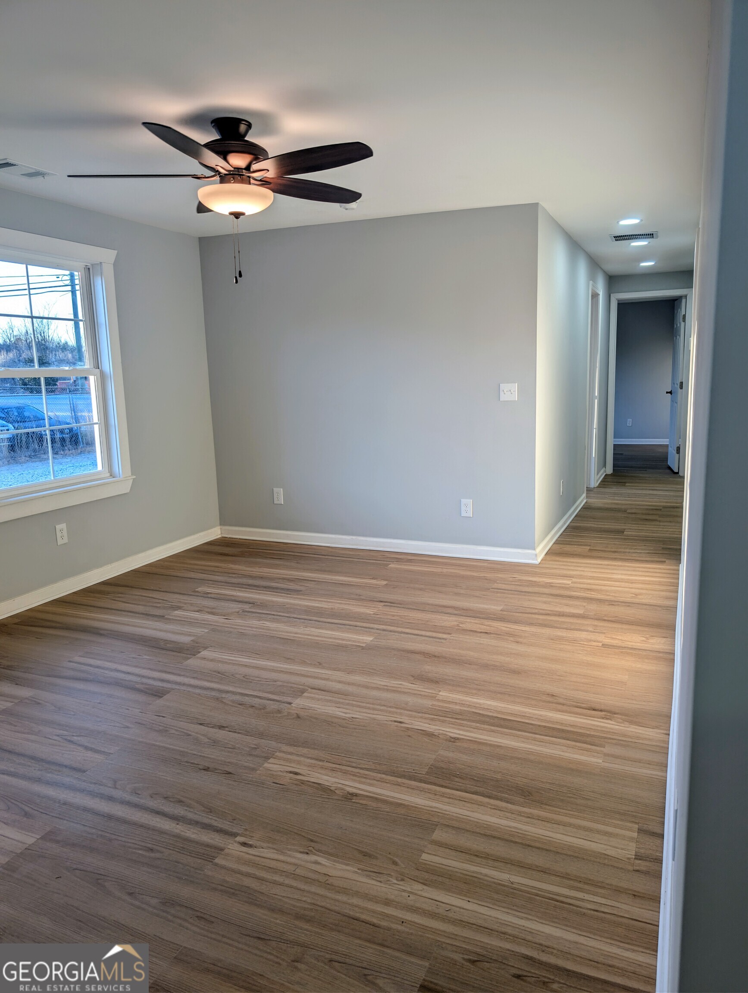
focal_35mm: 24
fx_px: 690
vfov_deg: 71.5
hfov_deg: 56.9
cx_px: 374
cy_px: 496
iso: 45
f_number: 1.68
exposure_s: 1/120
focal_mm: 6.9
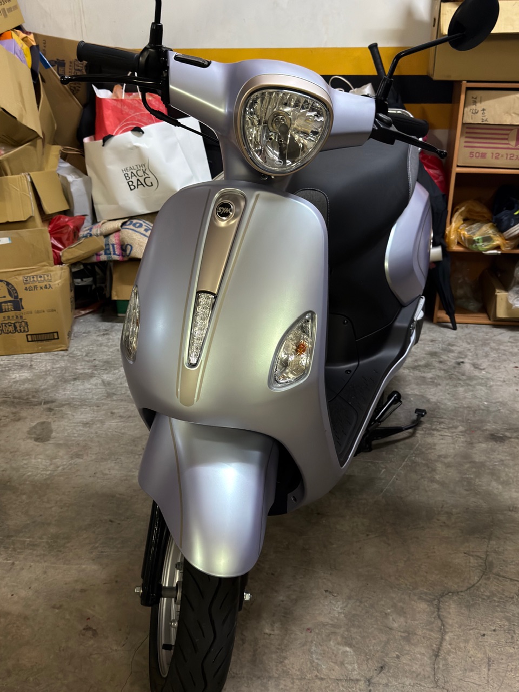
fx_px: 720
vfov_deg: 51.4
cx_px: 260
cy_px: 346
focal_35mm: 36
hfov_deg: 39.7
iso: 640
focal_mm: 6.76
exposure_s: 1/24
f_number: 1.78
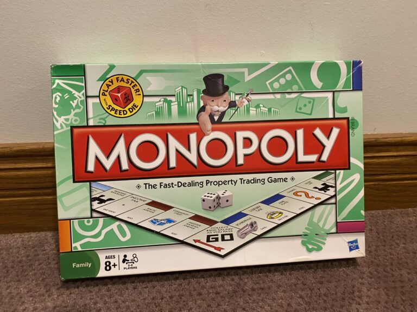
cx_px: 208
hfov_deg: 67.3
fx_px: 313
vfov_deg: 53.1
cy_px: 156
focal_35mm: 26
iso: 400
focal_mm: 4.25
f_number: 1.8
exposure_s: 1/40
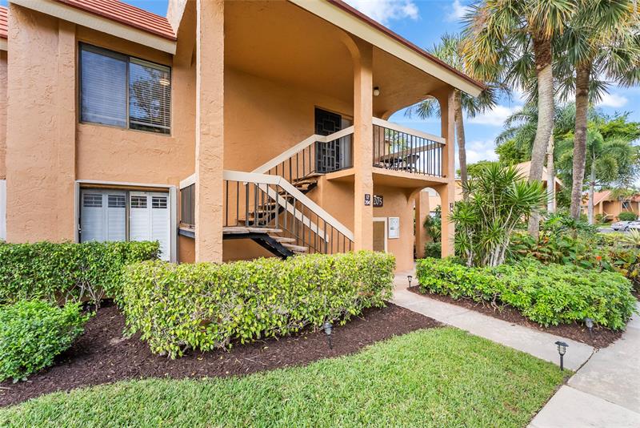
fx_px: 263
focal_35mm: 15
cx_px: 320
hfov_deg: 101.1
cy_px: 214
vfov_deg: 78.1
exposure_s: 1/800
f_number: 5.6
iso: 800
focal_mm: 14.8
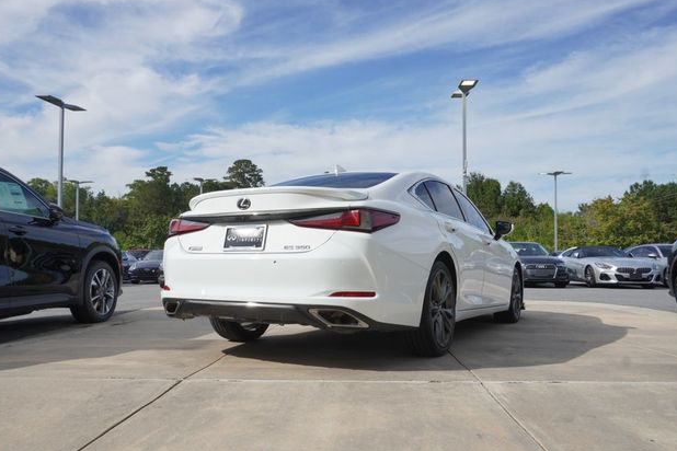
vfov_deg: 44.2
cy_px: 223
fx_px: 555
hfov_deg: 62.8
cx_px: 342
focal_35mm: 30
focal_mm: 19
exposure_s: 1/200
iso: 160
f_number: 13
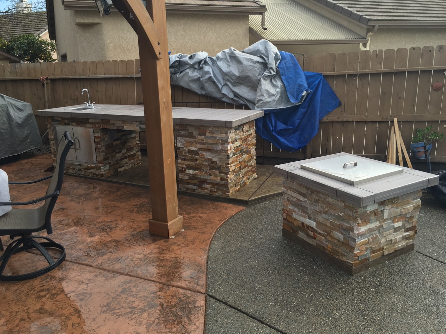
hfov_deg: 61.7
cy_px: 167
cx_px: 223
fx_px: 374
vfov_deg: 48.2
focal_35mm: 29
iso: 25
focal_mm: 4.15
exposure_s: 1/434
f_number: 2.2
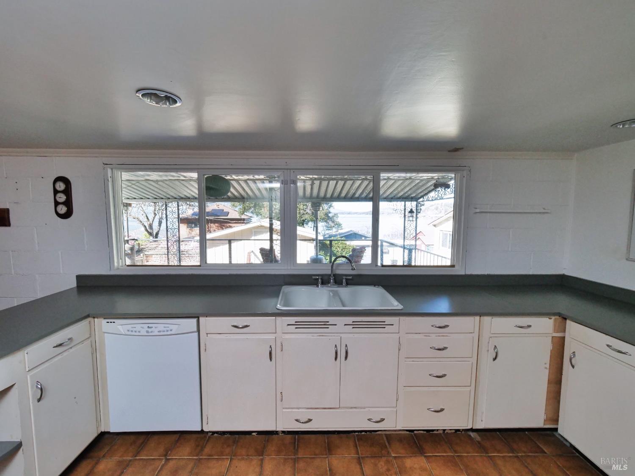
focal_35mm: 14
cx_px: 318
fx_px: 257
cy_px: 238
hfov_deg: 102.1
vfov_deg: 85.7
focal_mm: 7
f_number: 7.1
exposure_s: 1/200
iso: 800
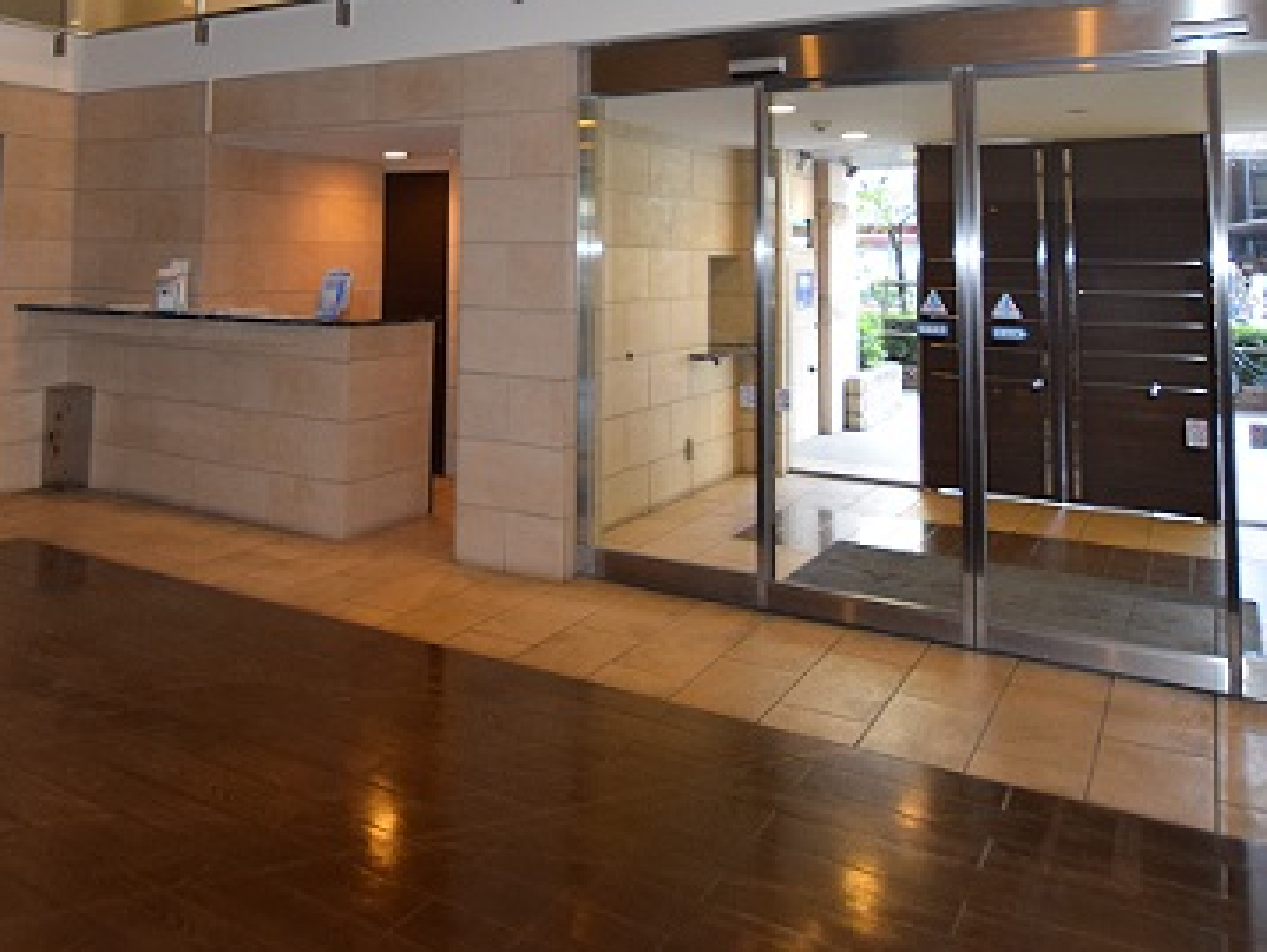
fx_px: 1062
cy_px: 149
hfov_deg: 60.7
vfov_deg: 45.1
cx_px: 464
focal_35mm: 29
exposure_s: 1/80
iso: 800
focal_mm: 10
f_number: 4.5
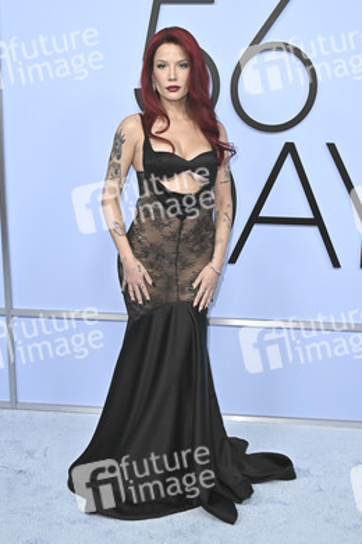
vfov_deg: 45.4
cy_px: 271
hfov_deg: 31.2
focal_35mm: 43
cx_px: 184
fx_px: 649
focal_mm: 42
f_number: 6.3
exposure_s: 1/320
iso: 1600
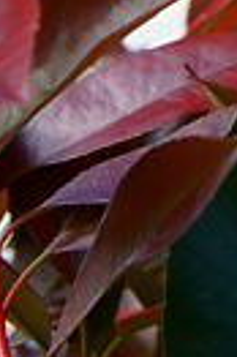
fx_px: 2881
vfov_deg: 6.8
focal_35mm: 291
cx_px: 530
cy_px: -376
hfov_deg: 4.6
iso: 200
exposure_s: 1/500
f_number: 4.5
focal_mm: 30
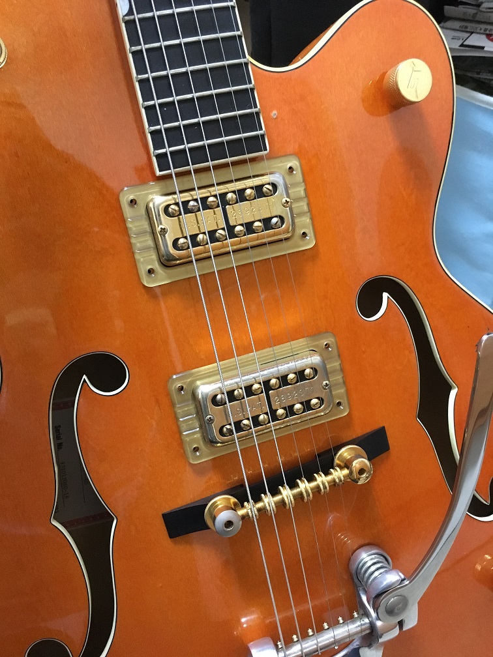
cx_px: 246
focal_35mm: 29
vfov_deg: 61.7
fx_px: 551
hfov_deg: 48.2
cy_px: 328
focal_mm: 4.15
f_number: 2.2
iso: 250
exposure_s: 1/15
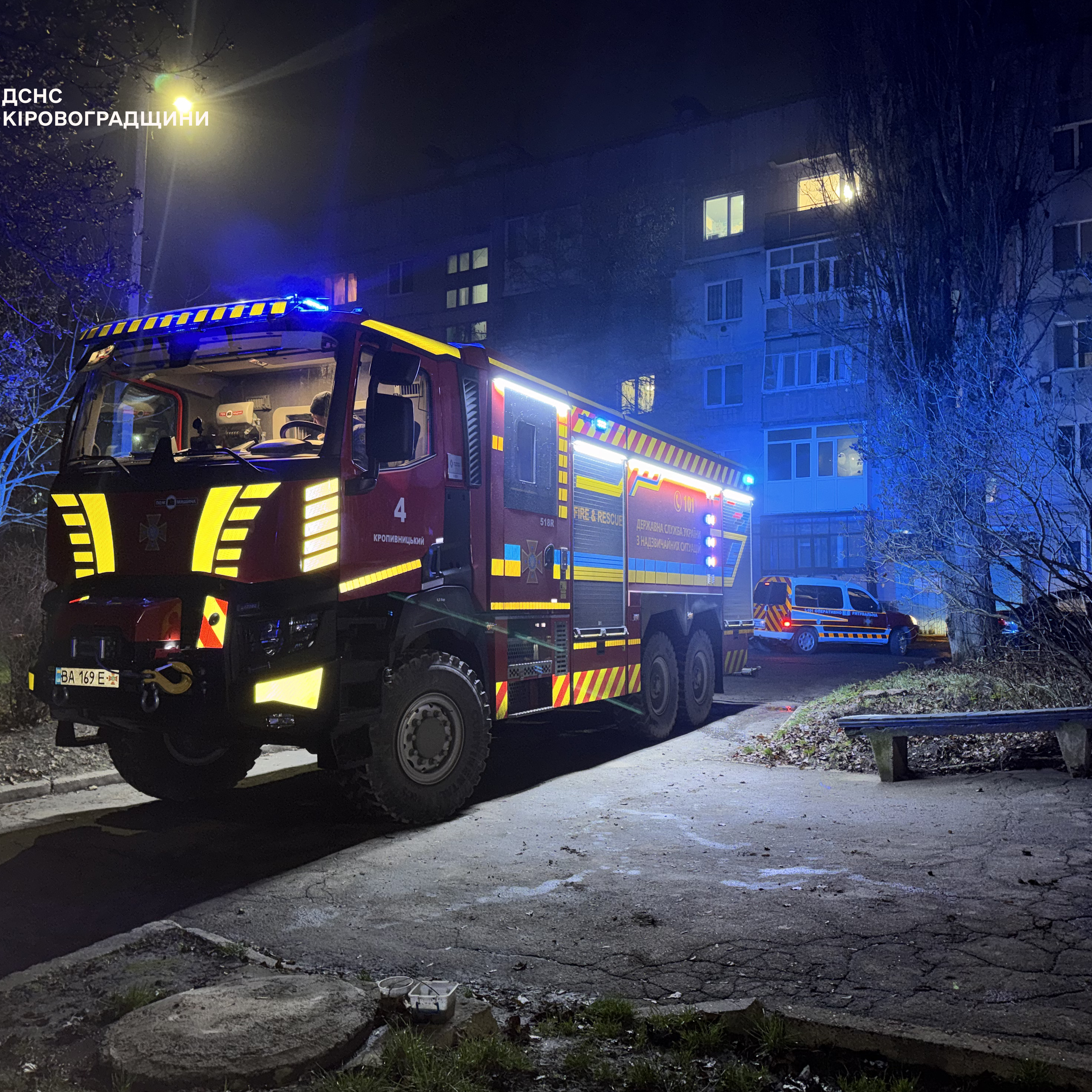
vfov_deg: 55.6
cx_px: 569
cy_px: 551
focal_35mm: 29
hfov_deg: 55.6
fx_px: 1035
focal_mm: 6.76
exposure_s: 1/4
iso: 64
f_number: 1.78
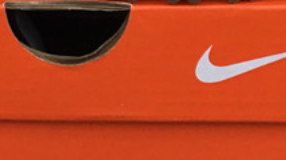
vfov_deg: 8.3
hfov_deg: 15.1
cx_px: 79
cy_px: -97
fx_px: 1076
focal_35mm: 142
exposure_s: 1/327
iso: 25
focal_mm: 3.3
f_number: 2.4
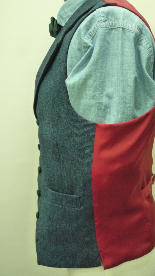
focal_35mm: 49
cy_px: 136
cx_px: 105
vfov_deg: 42.1
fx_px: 358
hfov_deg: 24.3
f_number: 4.3
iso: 800
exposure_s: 1/15
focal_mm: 7.8
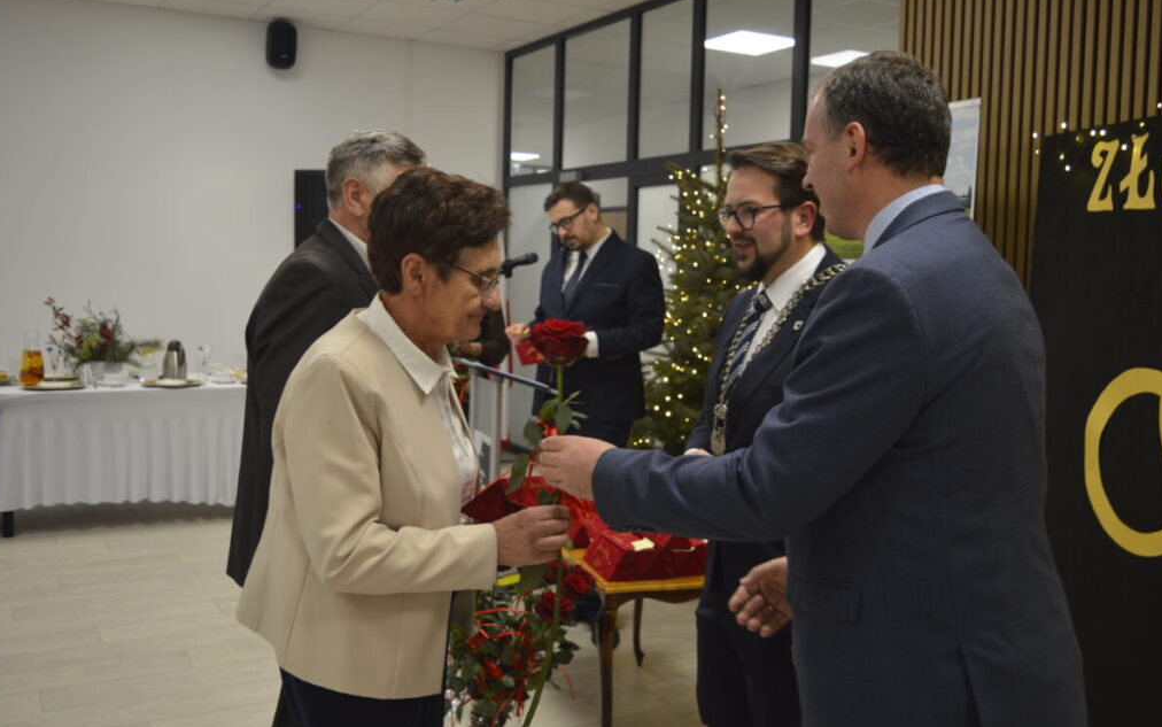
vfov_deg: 37.3
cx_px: 579
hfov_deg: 56.7
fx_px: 1077
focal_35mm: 34
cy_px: 341
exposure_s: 1/40
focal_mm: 22
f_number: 3.8
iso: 400
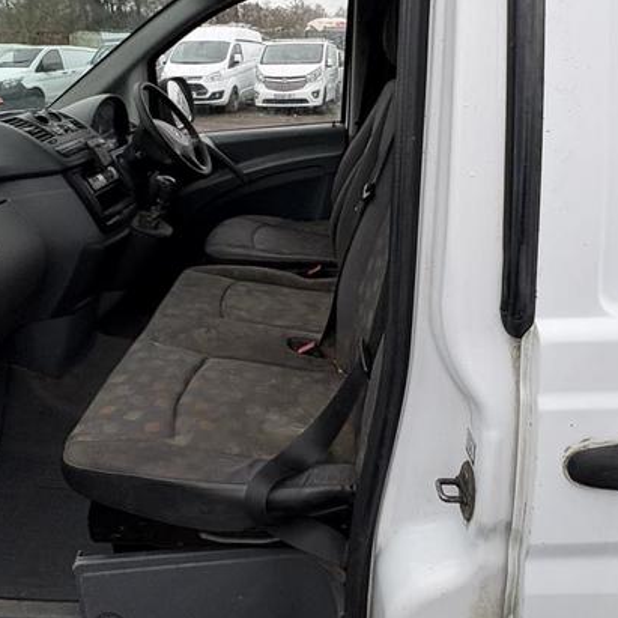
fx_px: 545
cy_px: 214
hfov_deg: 59.1
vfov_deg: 57.9
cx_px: 304
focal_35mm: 27
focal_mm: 2.22
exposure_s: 1/183
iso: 40
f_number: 2.2
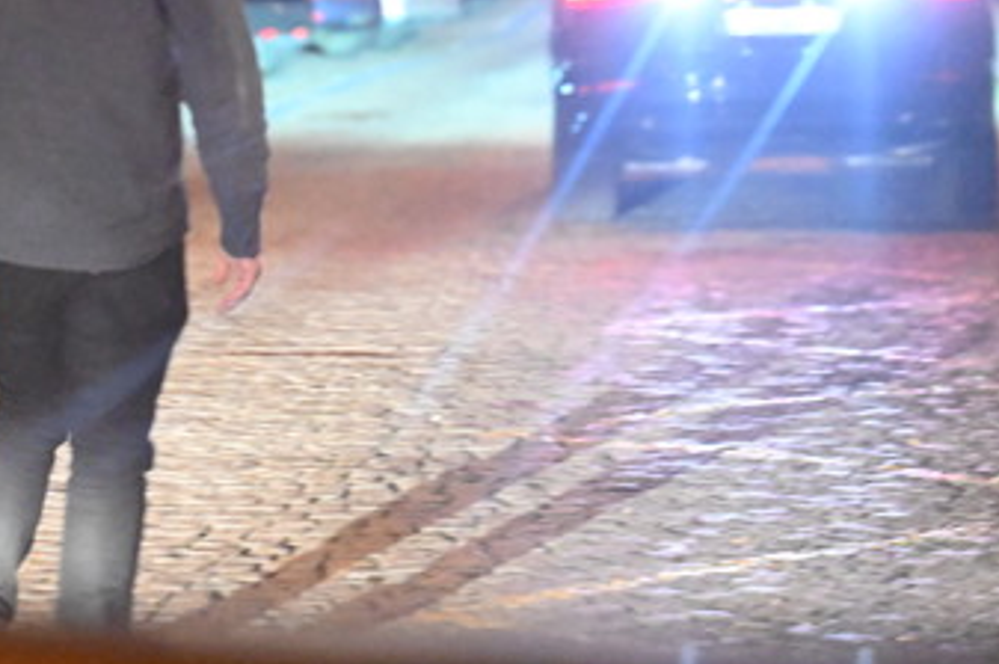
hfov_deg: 12.5
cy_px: 104
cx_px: 234
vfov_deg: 8.3
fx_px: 4546
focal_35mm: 164
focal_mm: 80
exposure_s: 1/80
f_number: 2.8
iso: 25600
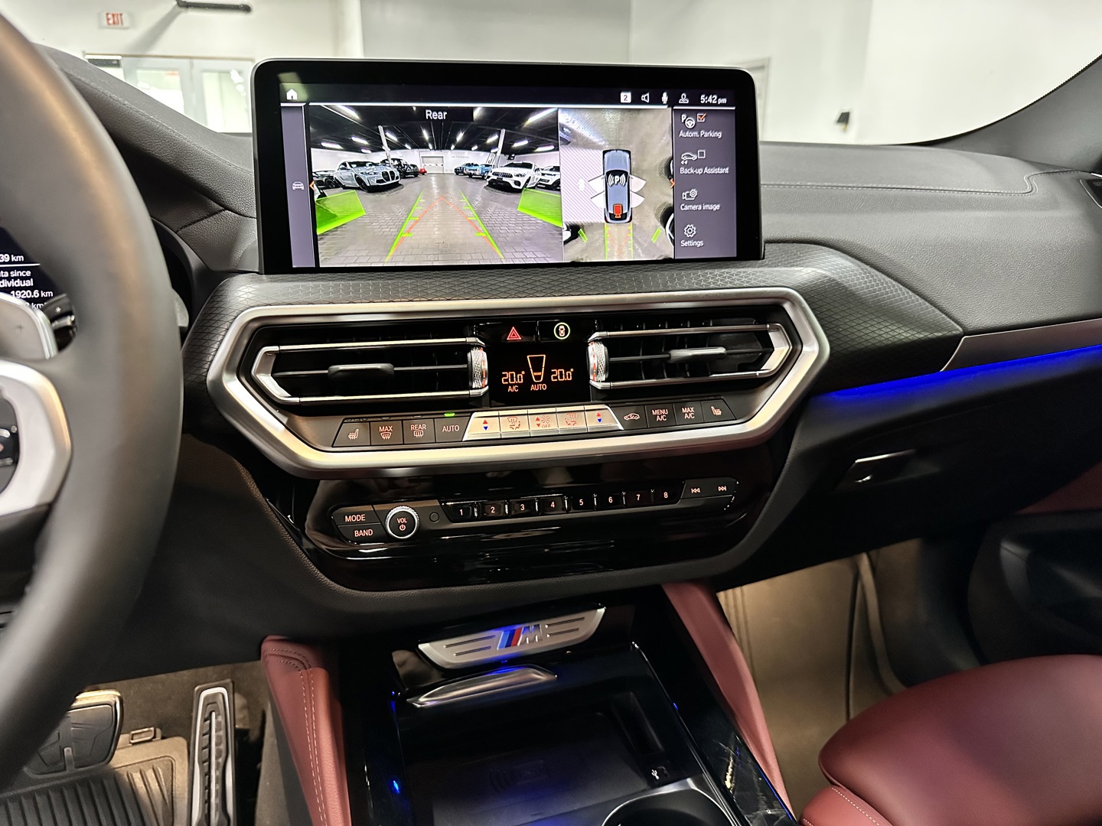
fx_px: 764
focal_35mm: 24
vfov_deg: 56.8
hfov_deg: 71.6
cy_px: 413
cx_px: 551
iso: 800
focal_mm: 6.86
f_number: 1.78
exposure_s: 1/40
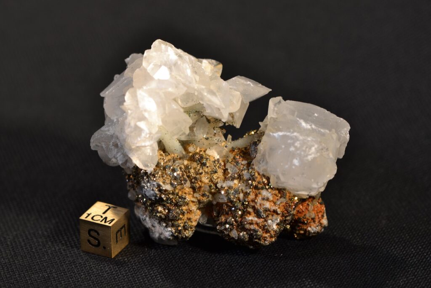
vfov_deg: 10.8
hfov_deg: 16.1
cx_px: 216
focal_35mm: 128
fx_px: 1527
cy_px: 144
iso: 100
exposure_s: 1/10
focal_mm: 85
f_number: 6.3
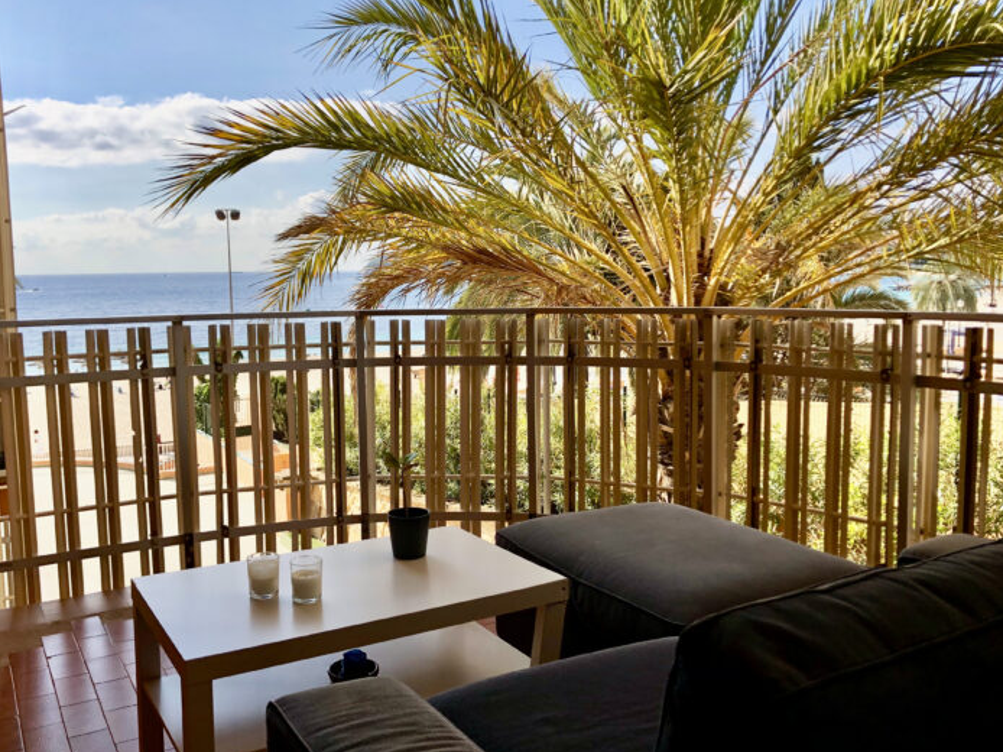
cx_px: 451
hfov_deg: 58.3
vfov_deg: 45.4
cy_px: 379
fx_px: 898
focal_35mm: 31
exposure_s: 1/1656
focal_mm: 3.99
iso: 20
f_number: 1.8
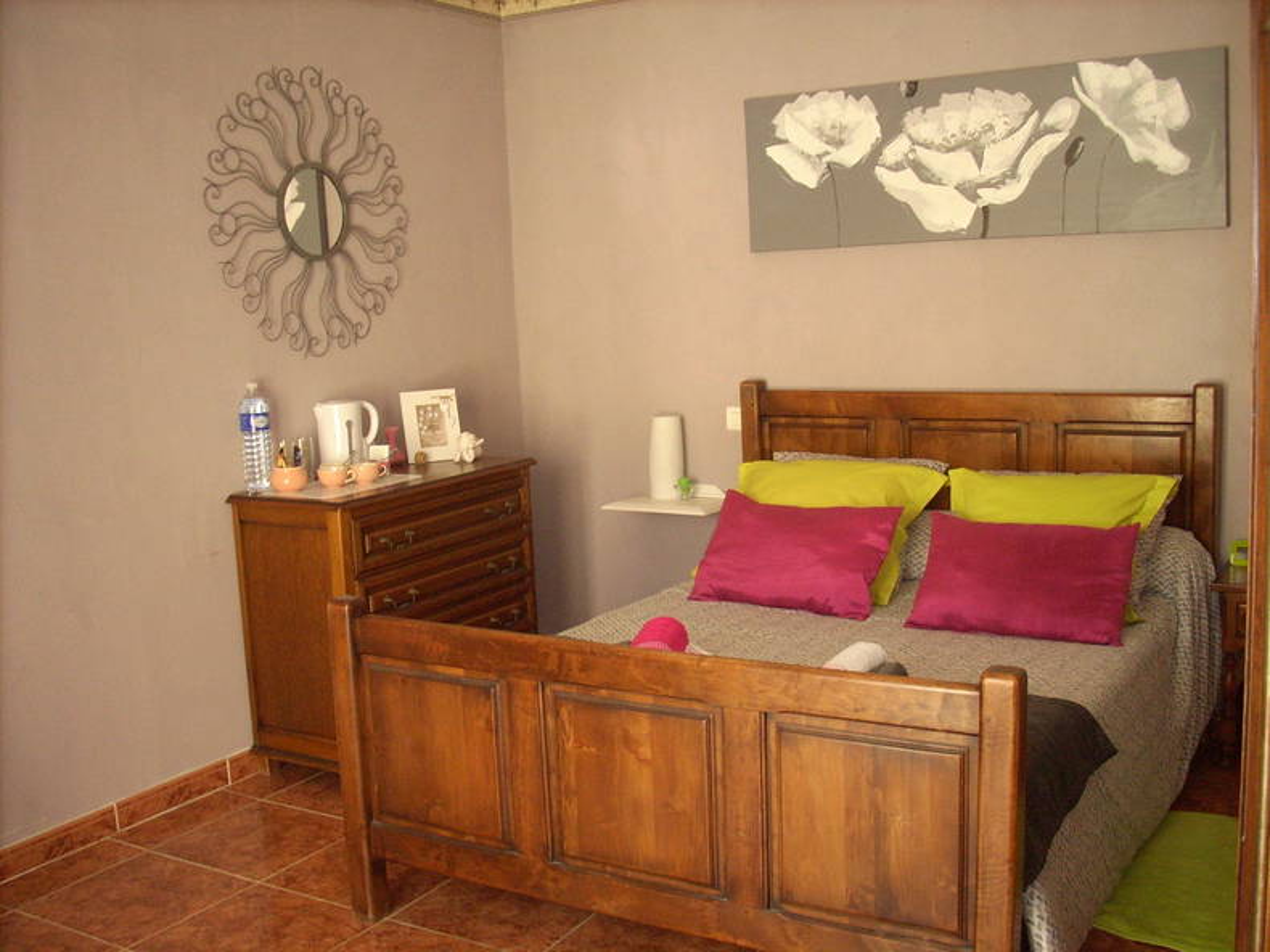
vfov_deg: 38.6
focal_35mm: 37
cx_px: 635
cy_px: 476
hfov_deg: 50.2
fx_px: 1357
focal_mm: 6.2
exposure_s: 1/30
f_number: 2.8
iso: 259
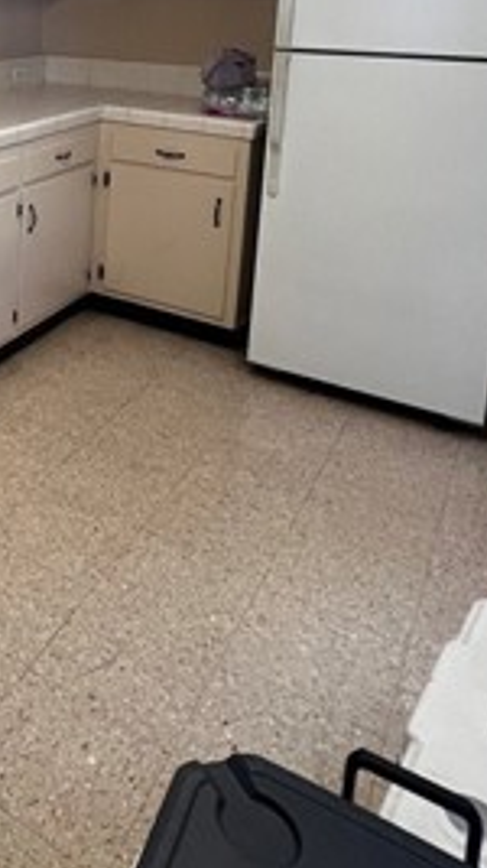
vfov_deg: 52.3
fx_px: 781
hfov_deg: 28.6
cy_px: 117
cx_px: -140
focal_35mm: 34
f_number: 1.8
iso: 200
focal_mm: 1.57
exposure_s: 1/60
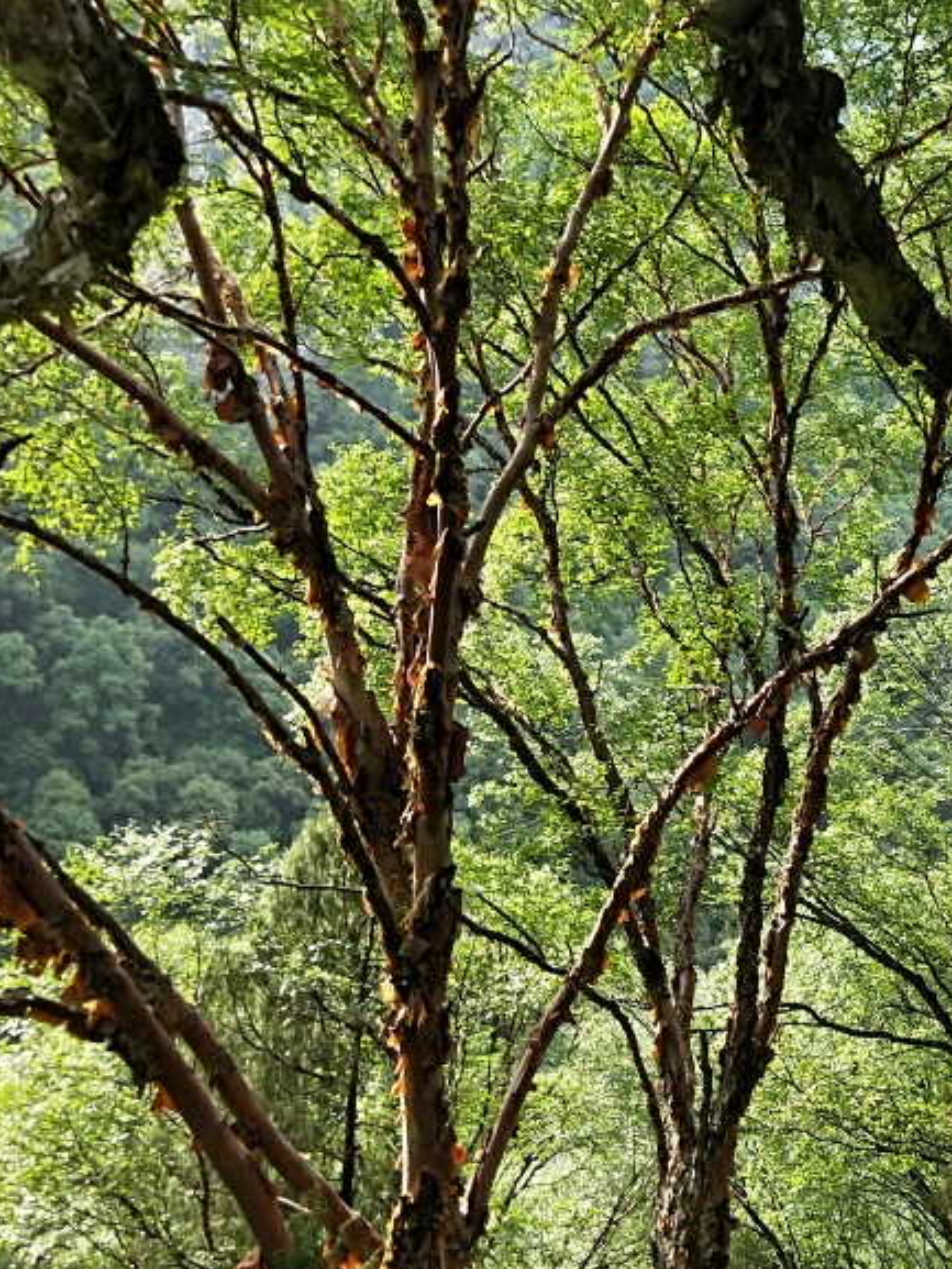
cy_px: 616
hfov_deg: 26.4
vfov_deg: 36.8
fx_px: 1906
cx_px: 981
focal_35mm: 52
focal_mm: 4.28
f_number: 1.7
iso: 103
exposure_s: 1/179
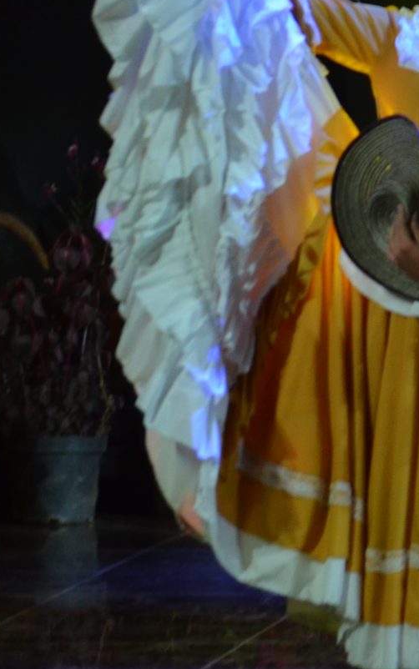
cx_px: 702
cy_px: 158
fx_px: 10659
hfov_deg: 2.2
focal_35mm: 584
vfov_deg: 3.6
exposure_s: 1/160
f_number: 5
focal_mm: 150
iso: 1250
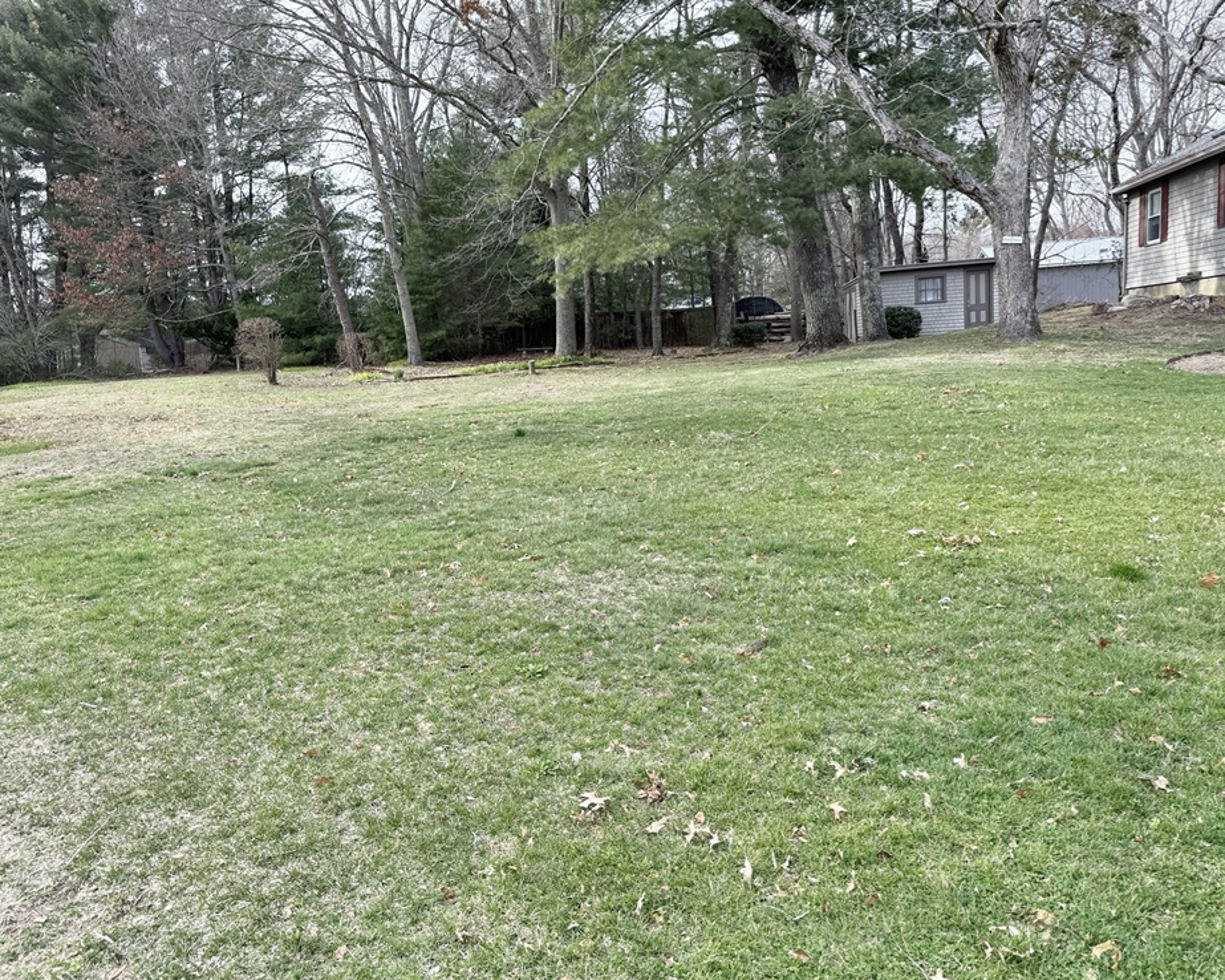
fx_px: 942
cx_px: 561
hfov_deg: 65.9
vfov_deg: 54.9
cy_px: 494
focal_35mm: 26
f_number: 1.78
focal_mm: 6.76
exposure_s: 1/757
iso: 80
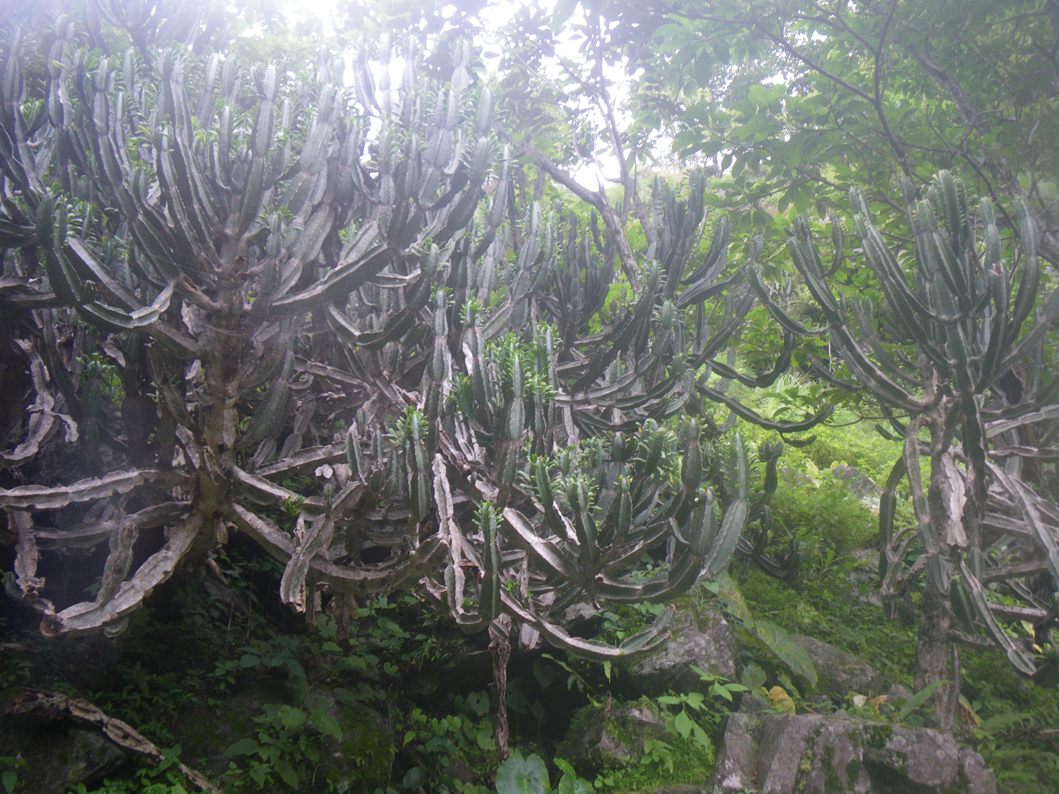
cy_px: 397
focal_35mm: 28
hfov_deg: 63.4
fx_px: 857
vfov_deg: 49.7
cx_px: 530
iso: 80
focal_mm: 5
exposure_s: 1/50
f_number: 3.5
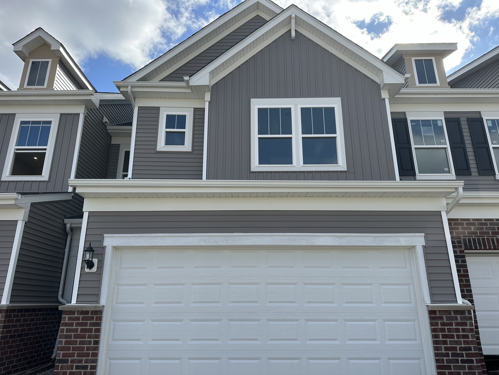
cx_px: 250
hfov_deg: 71.6
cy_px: 188
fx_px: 346
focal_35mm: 24
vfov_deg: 56.8
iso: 80
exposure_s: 1/2882
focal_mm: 6.86
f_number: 1.78
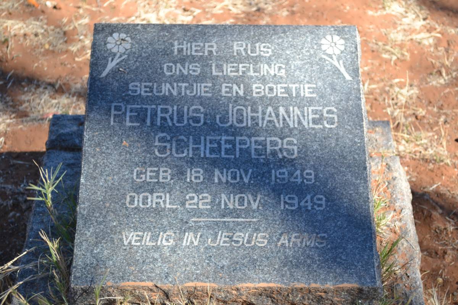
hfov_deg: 24.6
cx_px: 229
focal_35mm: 82
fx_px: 1050
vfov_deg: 16.6
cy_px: 152
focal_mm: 55
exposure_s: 1/100
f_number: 5.6
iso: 400
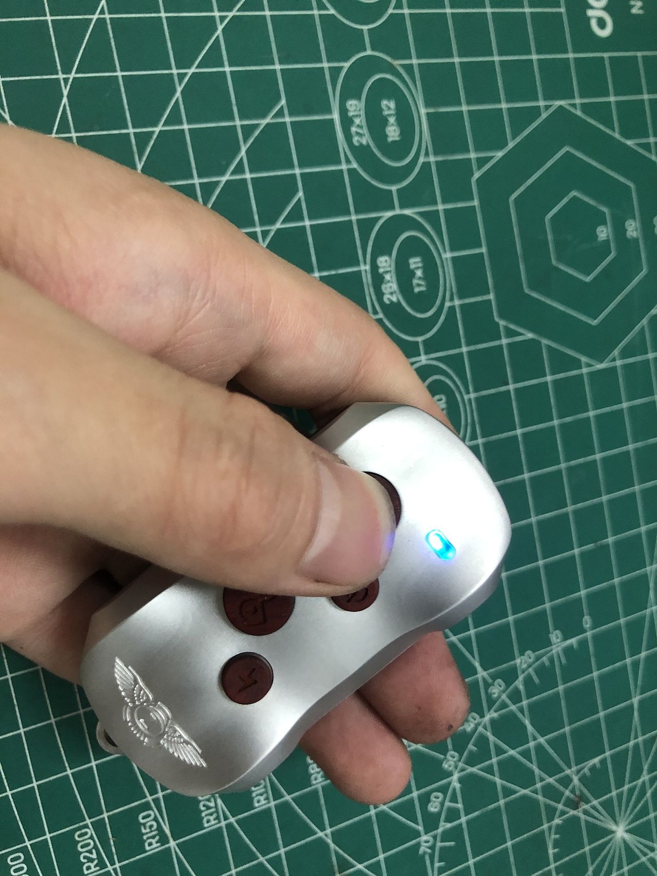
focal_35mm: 28
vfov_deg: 63.4
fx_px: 709
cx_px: 328
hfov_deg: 49.7
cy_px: 438
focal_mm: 4
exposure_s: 1/11
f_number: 1.8
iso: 100
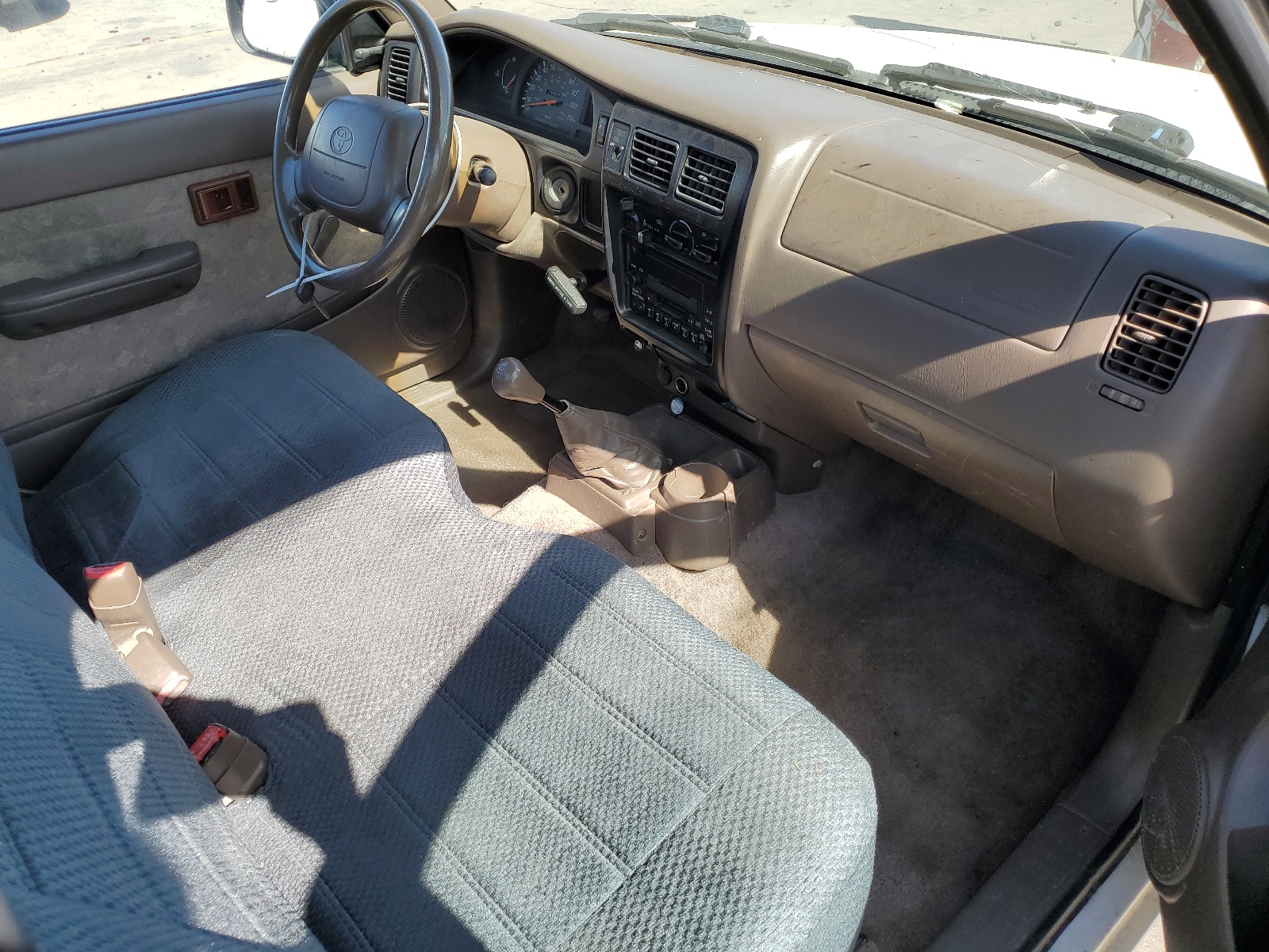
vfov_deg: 53.1
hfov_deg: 67.3
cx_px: 634
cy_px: 476
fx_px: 953
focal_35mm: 26
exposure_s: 1/833
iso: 50
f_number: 1.5
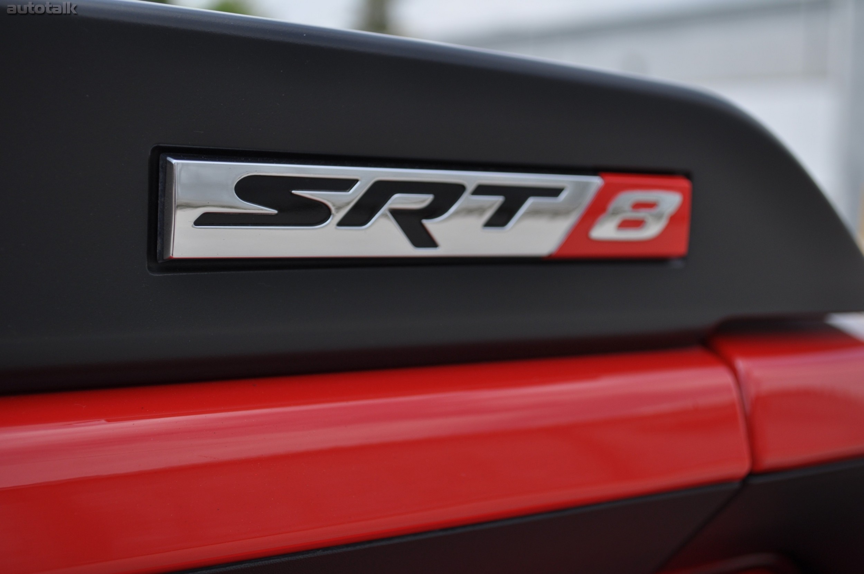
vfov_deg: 25.7
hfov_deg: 37.9
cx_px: 432
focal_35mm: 52
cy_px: 287
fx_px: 1259
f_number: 5
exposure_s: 1/1000
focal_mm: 35
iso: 200
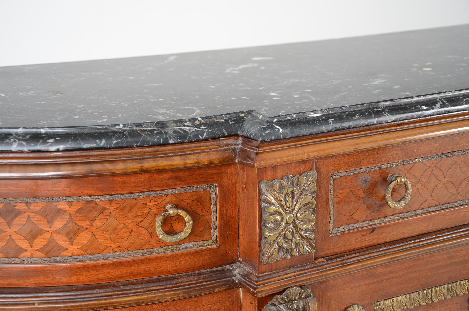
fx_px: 819
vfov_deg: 21.5
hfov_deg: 32.0
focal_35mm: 63
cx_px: 234
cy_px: 156
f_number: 5.6
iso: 160
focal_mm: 42
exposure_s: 1/60
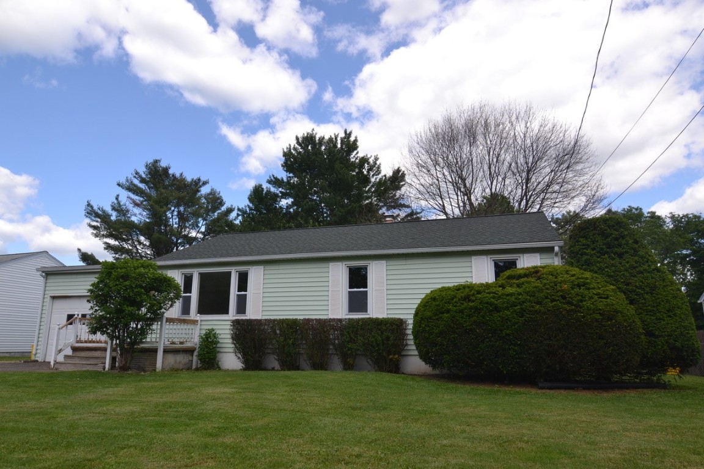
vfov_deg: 53.1
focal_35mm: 24
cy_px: 234
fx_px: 469
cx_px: 352
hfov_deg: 73.7
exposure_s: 1/200
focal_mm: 16
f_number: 8
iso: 100
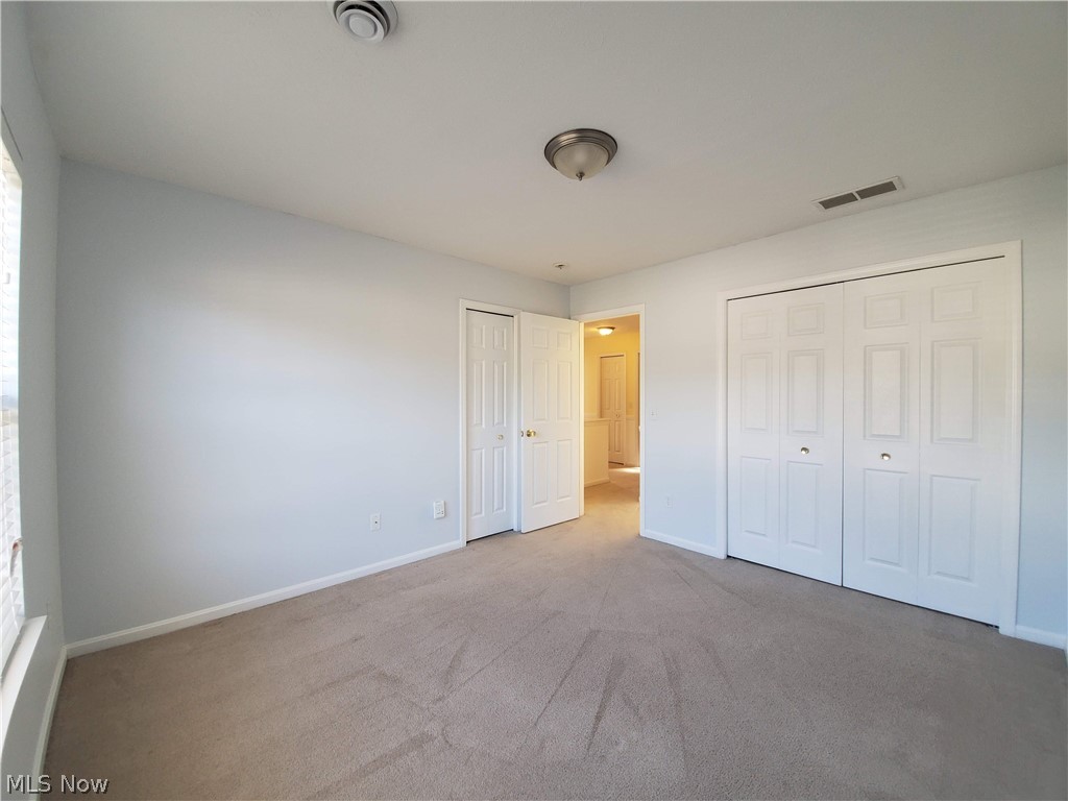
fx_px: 401
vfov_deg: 89.9
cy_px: 400
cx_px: 534
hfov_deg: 106.2
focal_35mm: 13
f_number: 2.2
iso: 160
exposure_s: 1/60
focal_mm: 1.8
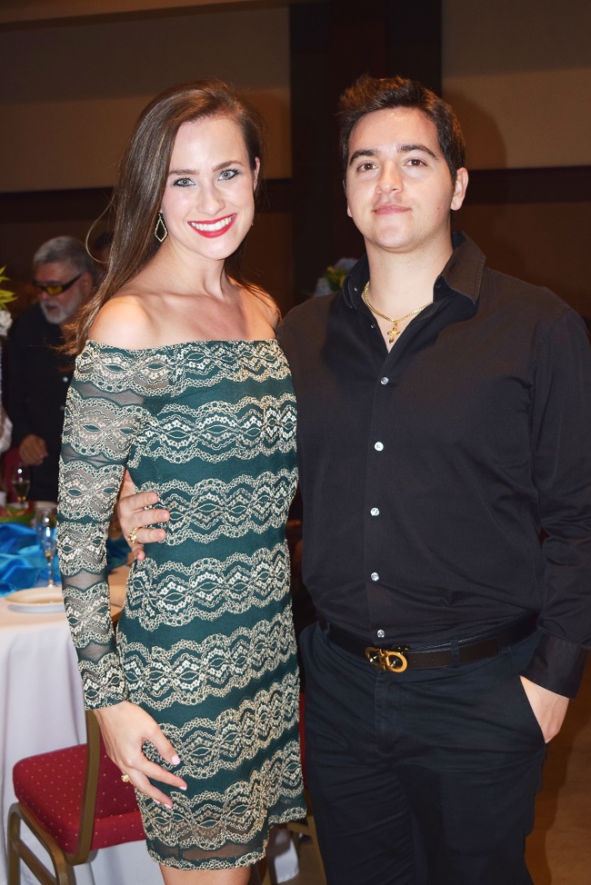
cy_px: 442
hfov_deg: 23.8
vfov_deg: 35.0
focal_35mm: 57
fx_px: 1403
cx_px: 296
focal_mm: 38
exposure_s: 1/60
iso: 800
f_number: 4.8
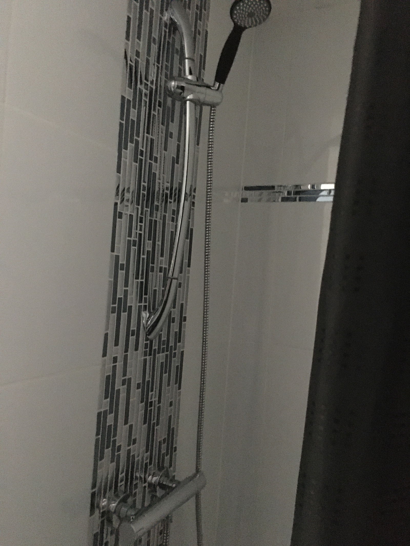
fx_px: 458
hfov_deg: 48.2
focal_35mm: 29
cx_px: 205
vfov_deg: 61.7
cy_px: 273
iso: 1000
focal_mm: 4.15
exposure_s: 1/17
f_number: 2.2
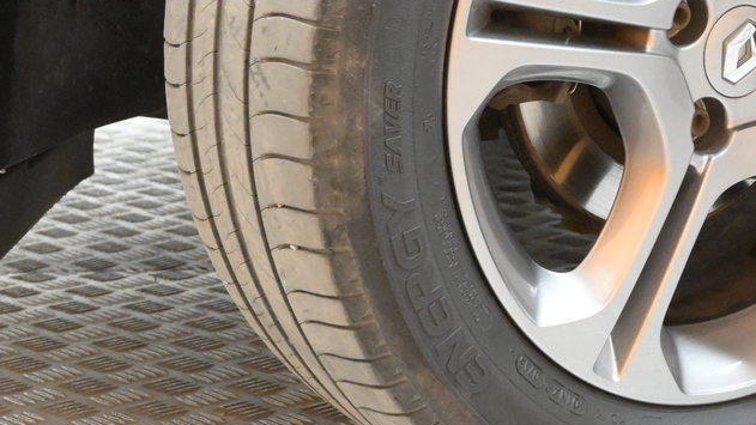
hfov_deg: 18.7
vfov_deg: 10.6
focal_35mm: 113
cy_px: 16
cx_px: 654
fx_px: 2265
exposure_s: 1/100
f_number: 5
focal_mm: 28
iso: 6400
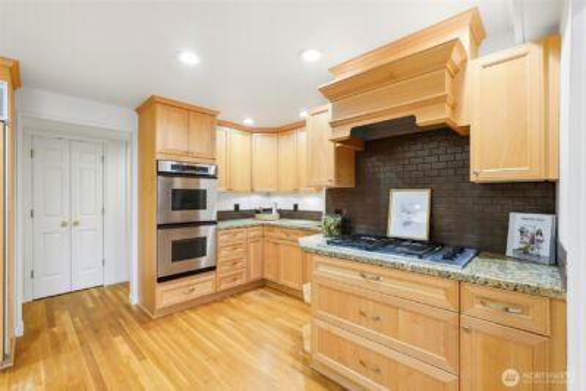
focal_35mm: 16
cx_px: 293
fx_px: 261
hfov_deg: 96.7
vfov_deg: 73.8
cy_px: 196
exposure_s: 1/100
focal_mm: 16
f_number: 9
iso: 400
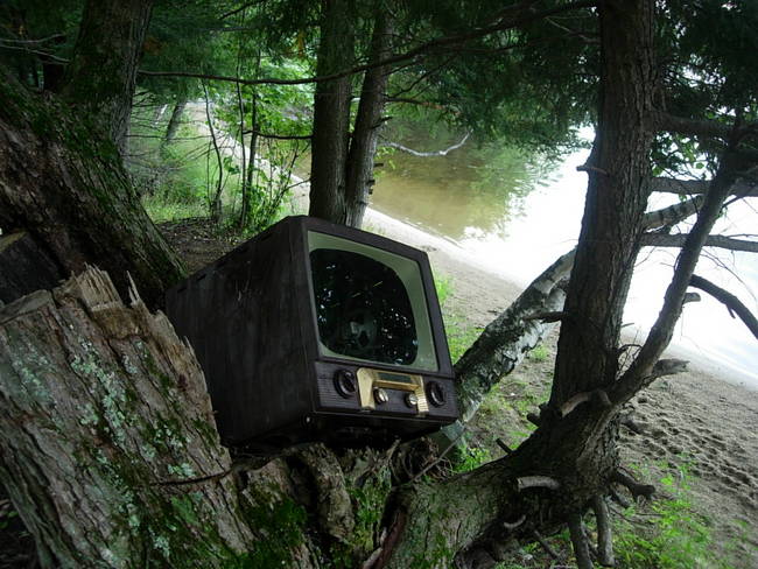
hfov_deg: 49.0
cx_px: 379
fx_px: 832
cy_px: 284
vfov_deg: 37.7
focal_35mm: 38
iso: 64
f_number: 2.8
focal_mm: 7.8
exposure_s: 1/111
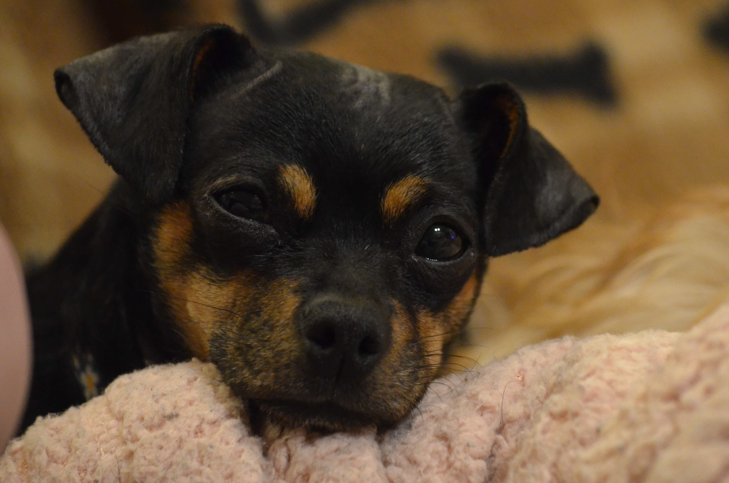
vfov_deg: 4.8
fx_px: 5792
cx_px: 421
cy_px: 230
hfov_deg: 7.2
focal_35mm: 287
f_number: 5
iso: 3200
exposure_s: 1/30
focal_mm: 155
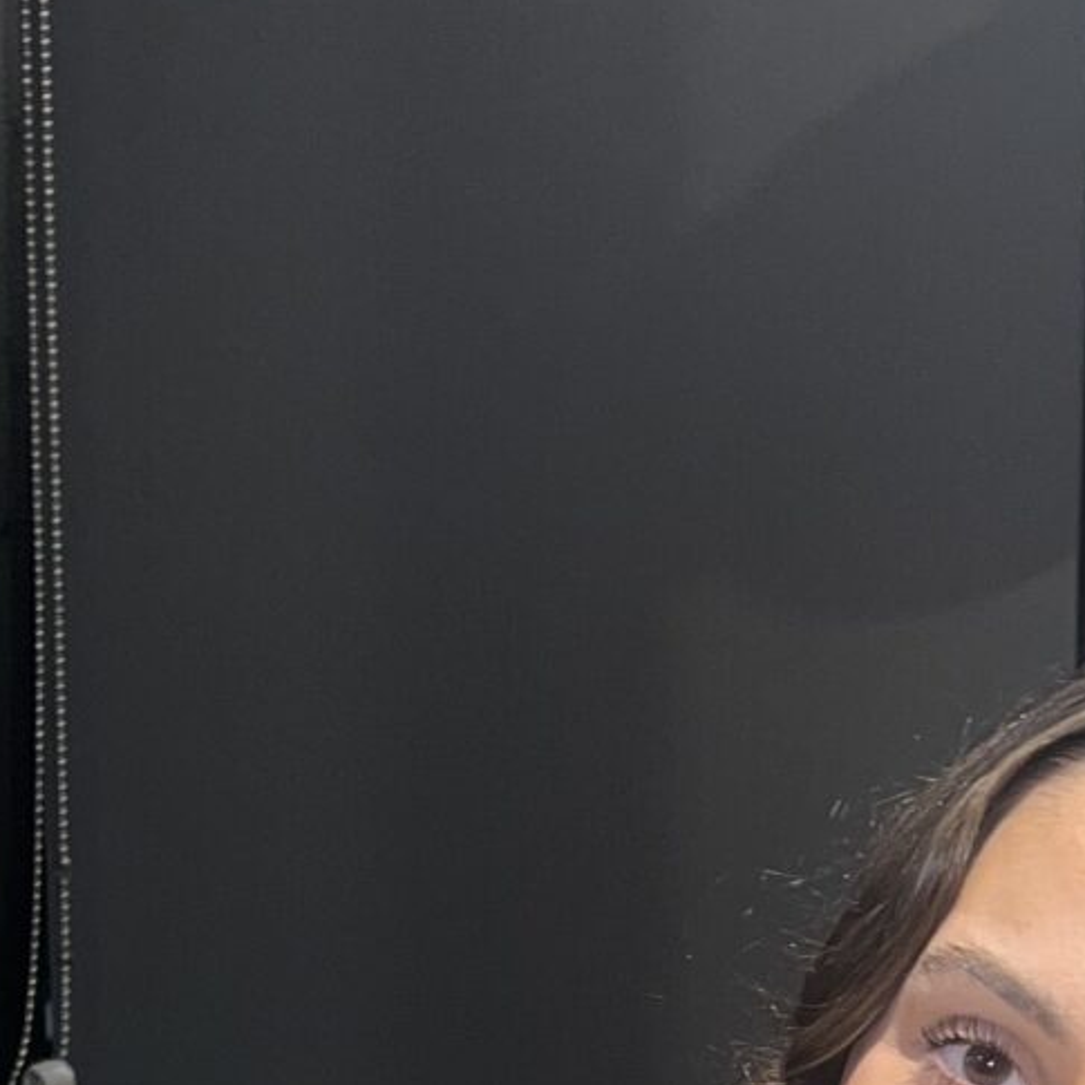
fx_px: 3440
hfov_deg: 17.8
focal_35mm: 97
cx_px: 286
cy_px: 1940
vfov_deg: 15.5
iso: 50
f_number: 1.5
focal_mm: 5.7
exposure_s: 1/25
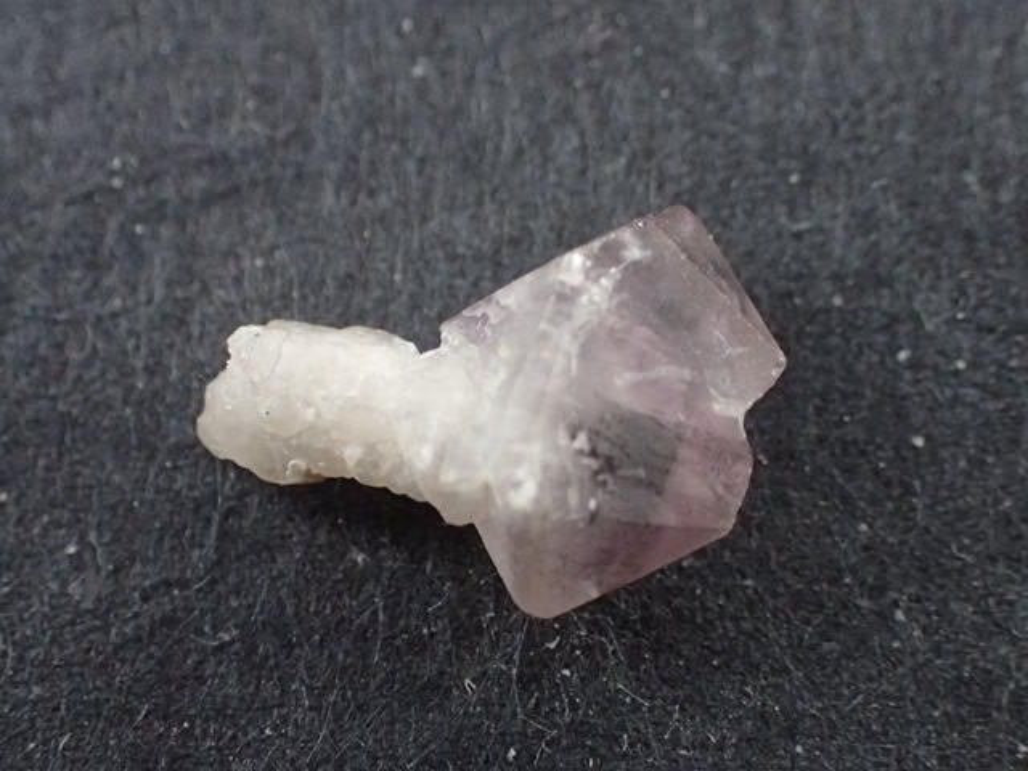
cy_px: 386
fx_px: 2198
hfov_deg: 26.3
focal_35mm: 74
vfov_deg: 19.9
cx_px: 514
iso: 800
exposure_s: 1/250
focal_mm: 13.47
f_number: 4.2
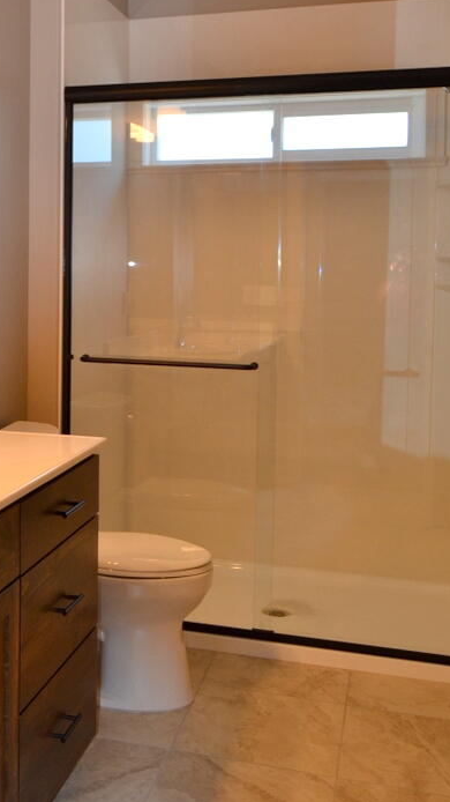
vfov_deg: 45.9
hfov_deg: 26.4
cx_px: 66
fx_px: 934
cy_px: 285
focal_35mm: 44
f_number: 4
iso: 250
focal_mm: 18
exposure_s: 1/125
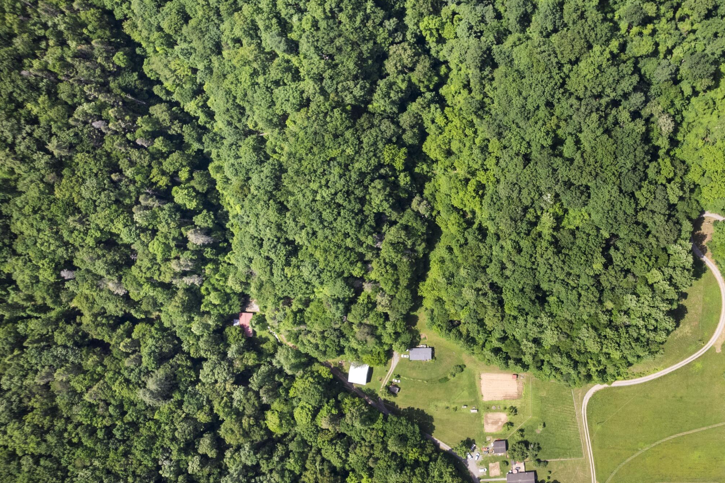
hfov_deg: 54.6
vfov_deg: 39.8
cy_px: 280
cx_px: 542
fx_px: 664
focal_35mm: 33
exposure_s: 1/1250
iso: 100
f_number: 2.8
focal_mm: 8.38
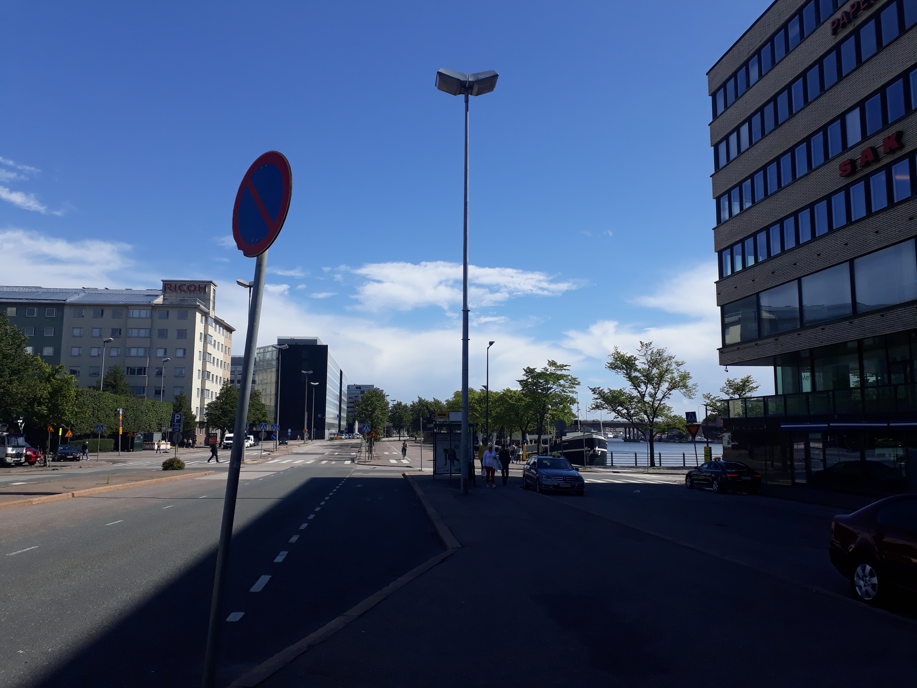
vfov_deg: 51.4
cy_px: 344
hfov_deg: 65.3
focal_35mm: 27
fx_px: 715
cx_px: 458
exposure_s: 1/2075
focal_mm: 3.6
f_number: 1.9
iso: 40
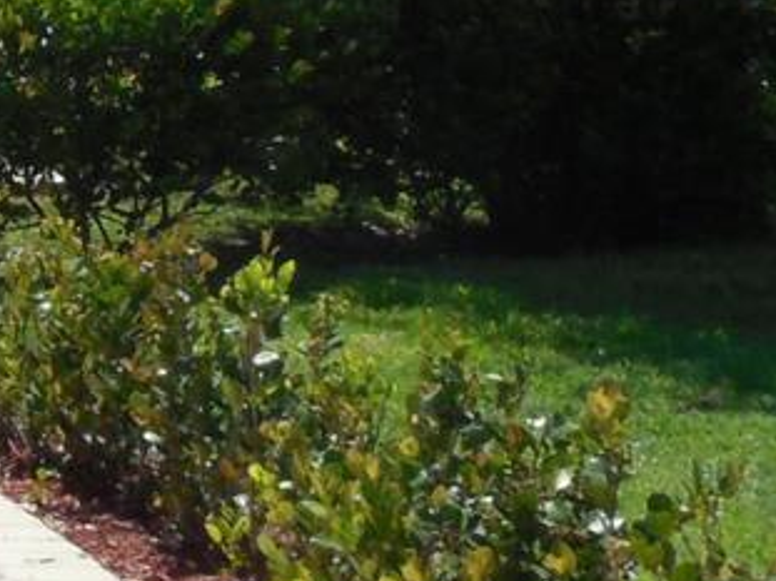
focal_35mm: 175
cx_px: -619
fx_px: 3922
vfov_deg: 8.4
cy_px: -5
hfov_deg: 10.6
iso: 125
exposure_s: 1/1600
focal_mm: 6.1
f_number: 3.4
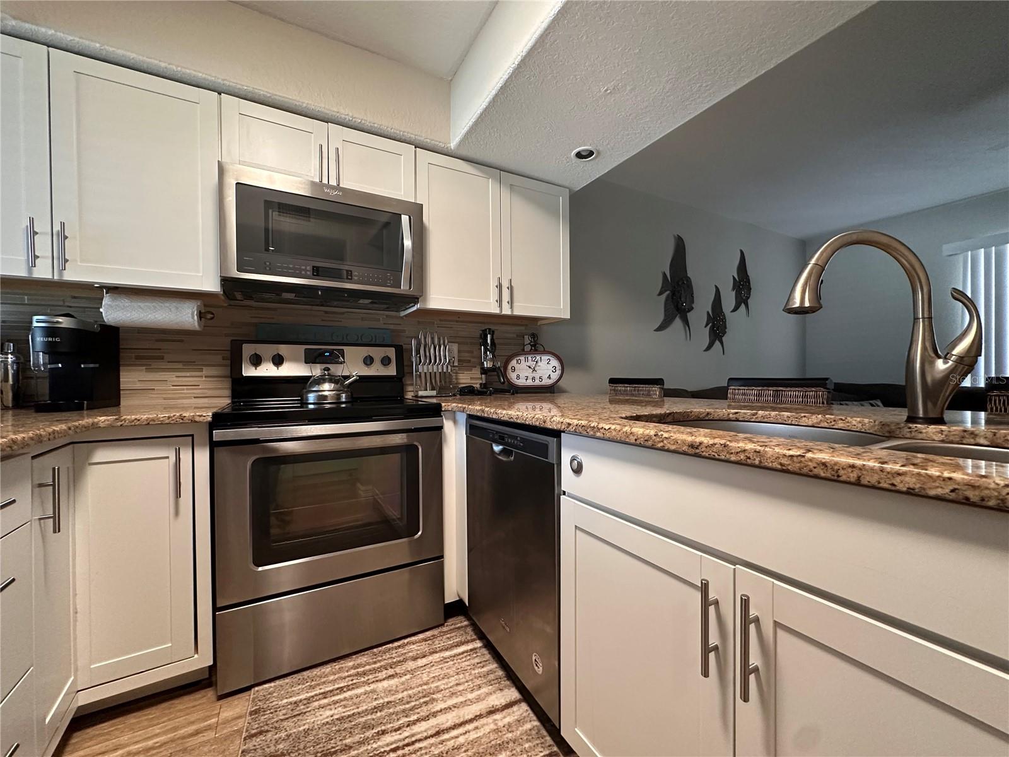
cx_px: 504
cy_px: 378
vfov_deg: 85.7
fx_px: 408
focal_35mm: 14
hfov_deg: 102.1
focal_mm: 2.22
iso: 500
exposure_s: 1/60
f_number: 2.2
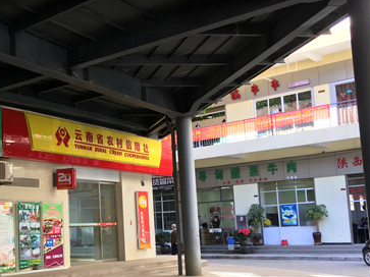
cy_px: 177
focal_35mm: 48
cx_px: 86
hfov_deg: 38.5
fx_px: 513
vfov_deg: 30.1
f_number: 2.2
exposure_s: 1/100
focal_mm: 4.15
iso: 32
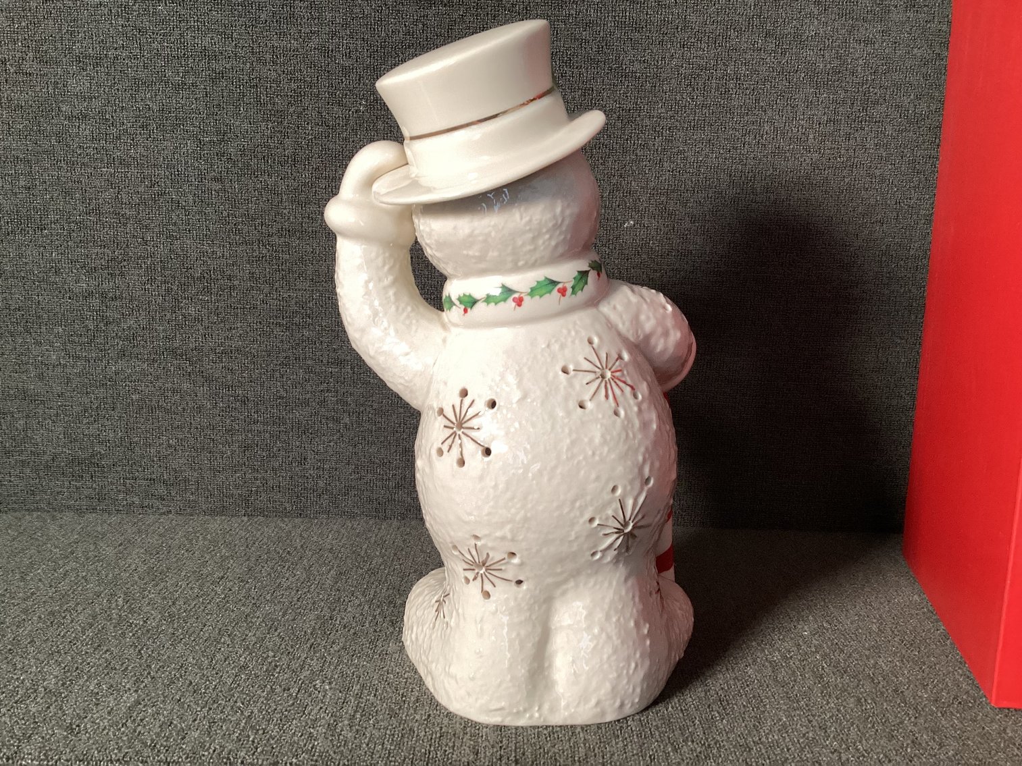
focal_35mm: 31
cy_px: 383
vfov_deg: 45.4
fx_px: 915
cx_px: 511
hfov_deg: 58.3
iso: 200
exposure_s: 1/60
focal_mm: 3.3
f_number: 2.4
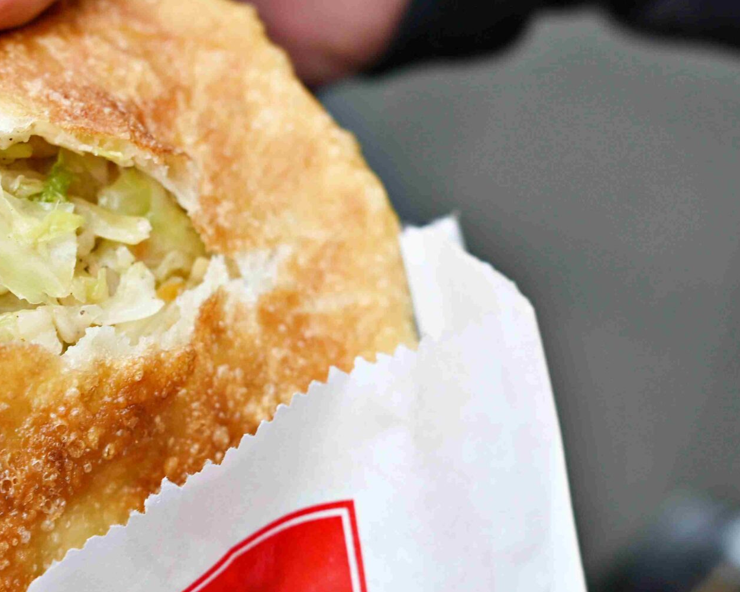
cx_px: 79
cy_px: 315
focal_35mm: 144
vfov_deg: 10.7
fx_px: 3154
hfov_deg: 13.3
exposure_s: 1/160
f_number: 3.2
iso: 100
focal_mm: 50
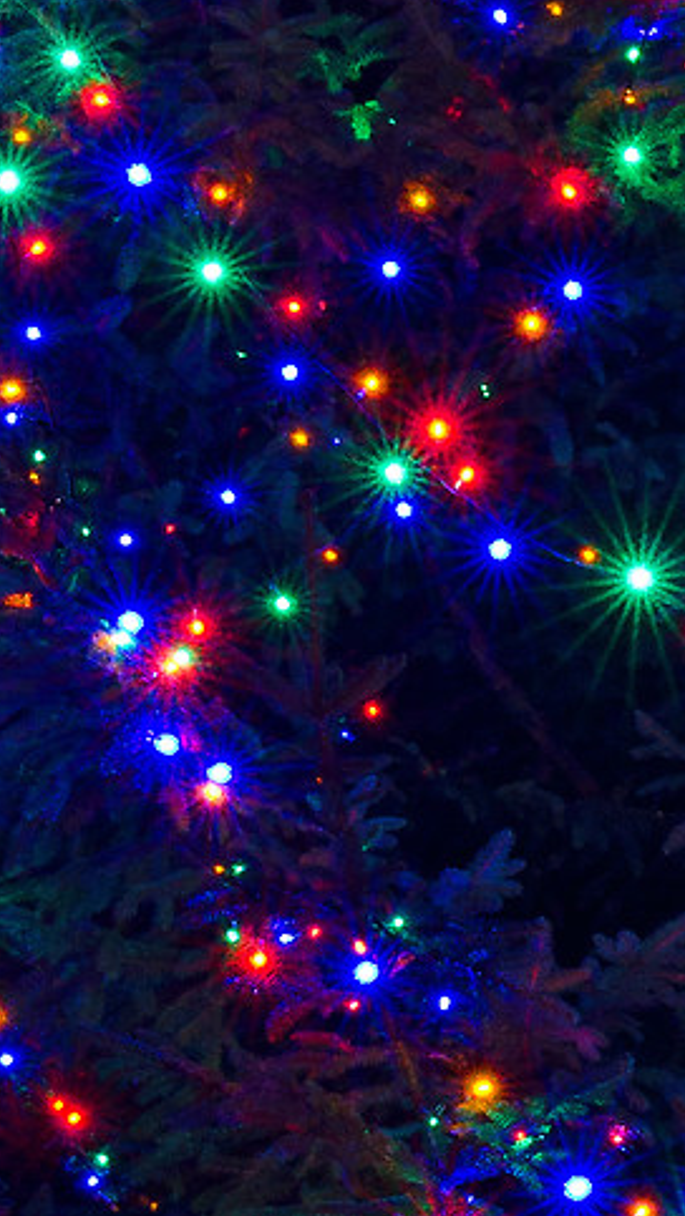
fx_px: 8550
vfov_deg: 8.1
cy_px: 831
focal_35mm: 265
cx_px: 1618
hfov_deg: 4.5
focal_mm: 34
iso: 160
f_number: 14
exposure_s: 15
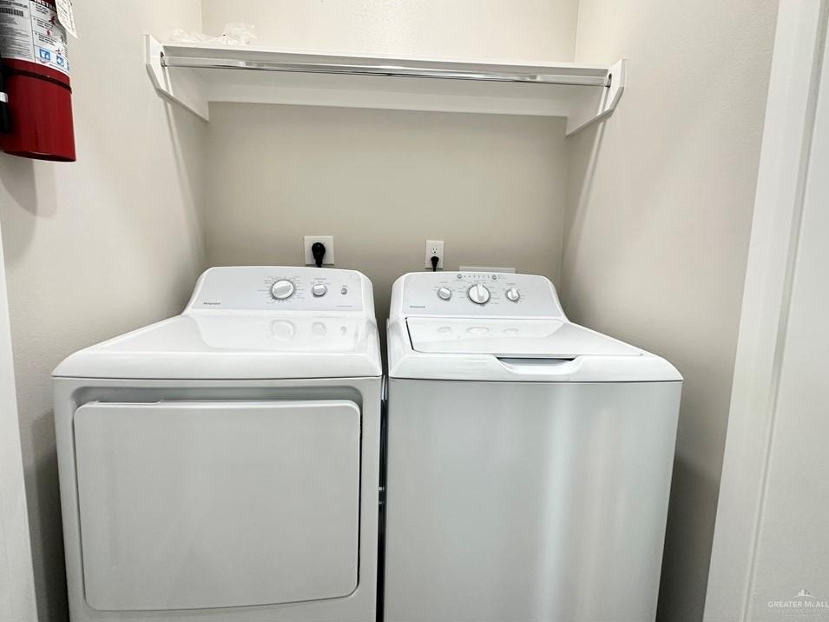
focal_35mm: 15
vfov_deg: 81.6
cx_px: 403
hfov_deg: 98.2
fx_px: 359
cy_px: 290
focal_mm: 2.22
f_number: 2.2
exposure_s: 1/60
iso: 160
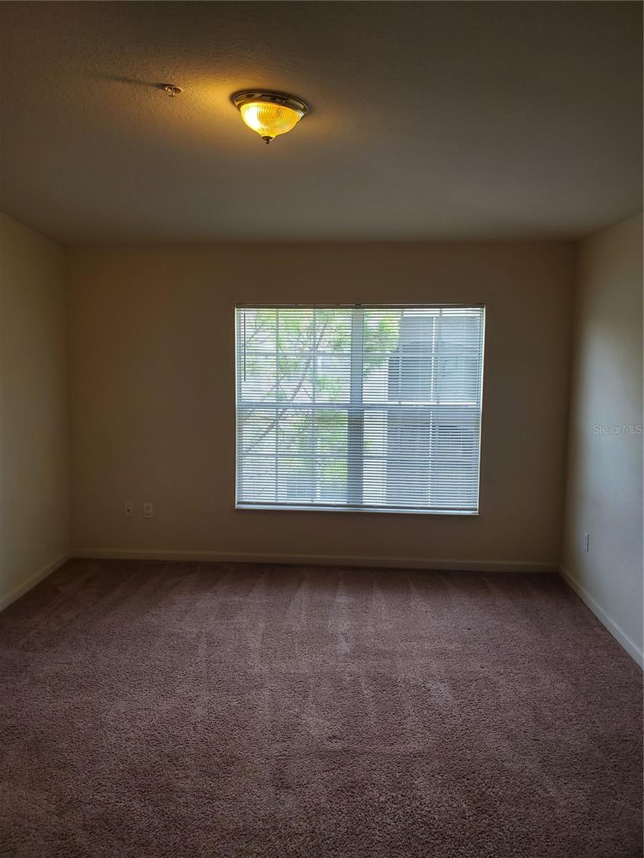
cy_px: 429
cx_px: 322
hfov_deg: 53.1
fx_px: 645
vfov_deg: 67.3
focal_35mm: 26
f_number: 2.4
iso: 50
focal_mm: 4.3
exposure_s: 1/120
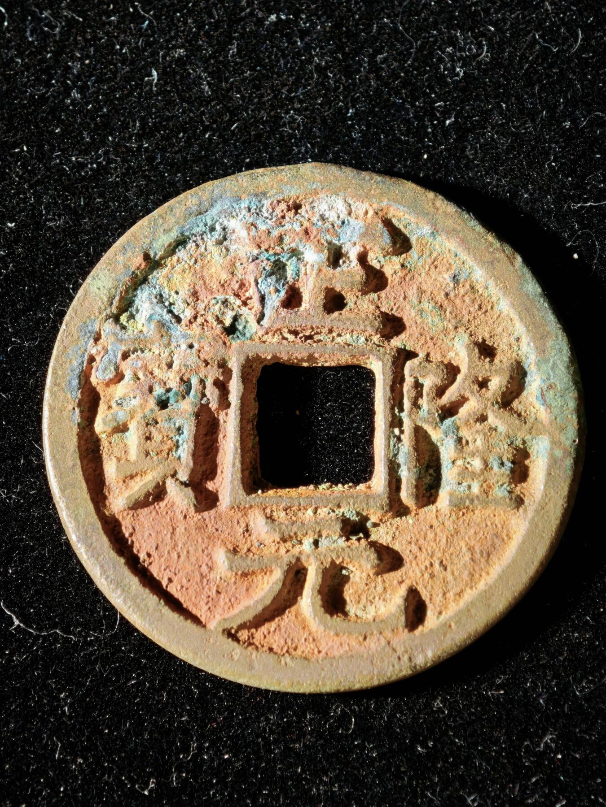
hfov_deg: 13.8
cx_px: 303
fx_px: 2498
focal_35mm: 107
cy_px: 404
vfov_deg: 18.4
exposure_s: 1/100
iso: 400
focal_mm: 9
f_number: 2
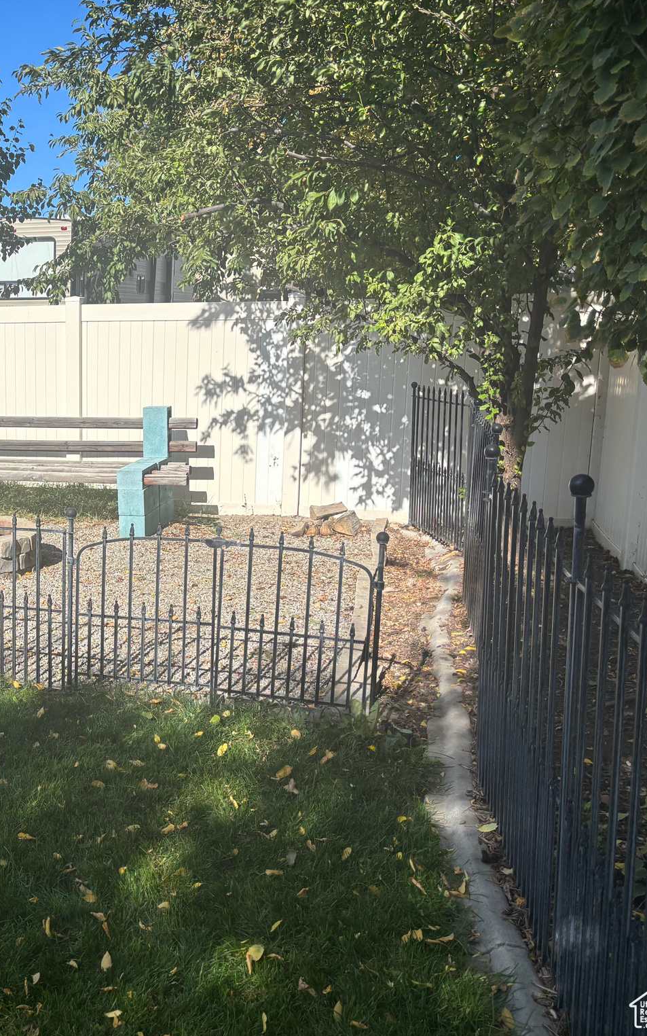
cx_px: -16
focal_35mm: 37
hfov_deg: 31.5
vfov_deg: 52.8
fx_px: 1044
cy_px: 517
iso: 50
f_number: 1.6
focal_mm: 5.96
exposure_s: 1/3205
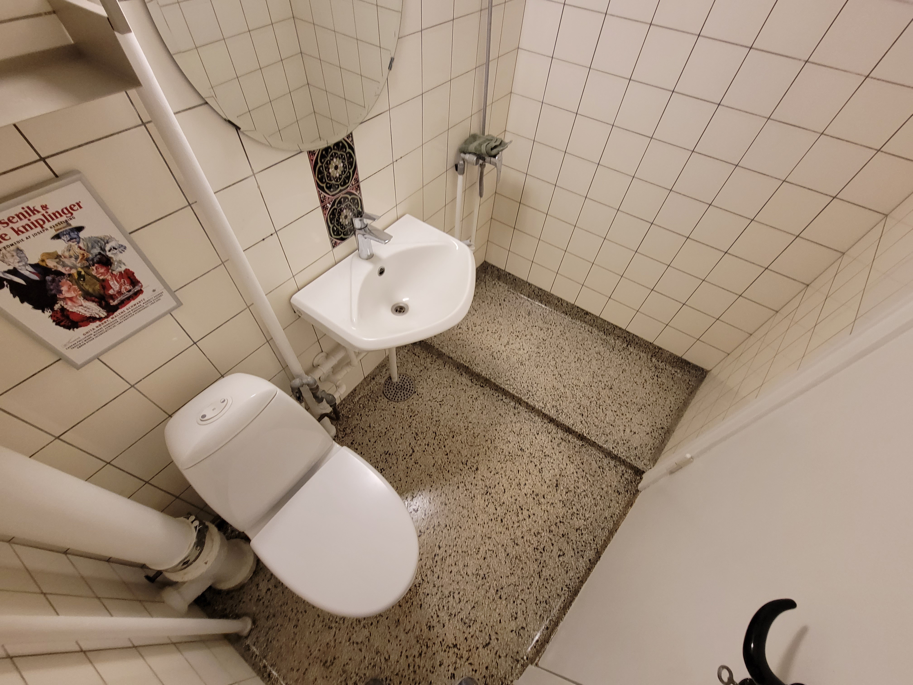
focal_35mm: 13
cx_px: 456
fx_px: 343
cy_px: 342
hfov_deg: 106.2
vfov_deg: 89.9
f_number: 2.2
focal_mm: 2.2
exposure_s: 1/30
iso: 500
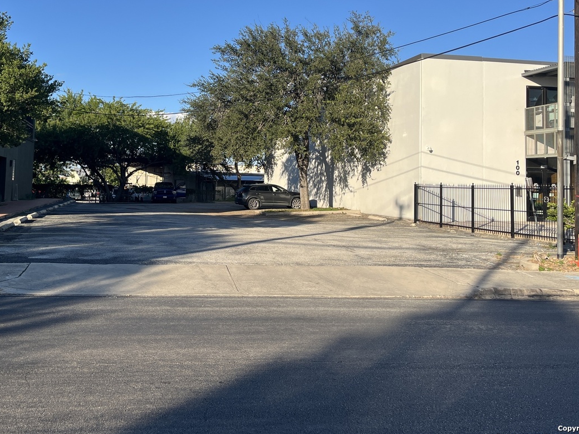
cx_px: 216
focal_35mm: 36
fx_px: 602
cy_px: 141
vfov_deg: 39.2
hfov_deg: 50.8
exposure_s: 1/2632
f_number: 1.6
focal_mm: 5.1
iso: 50
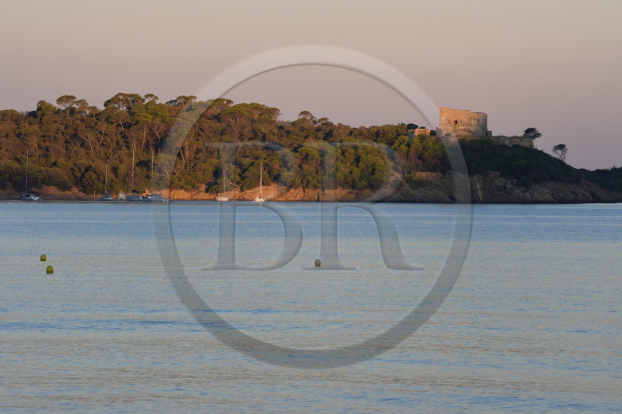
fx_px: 3453
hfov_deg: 10.3
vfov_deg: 6.9
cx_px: 311
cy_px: 207
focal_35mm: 200
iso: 400
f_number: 9
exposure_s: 1/250
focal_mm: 200
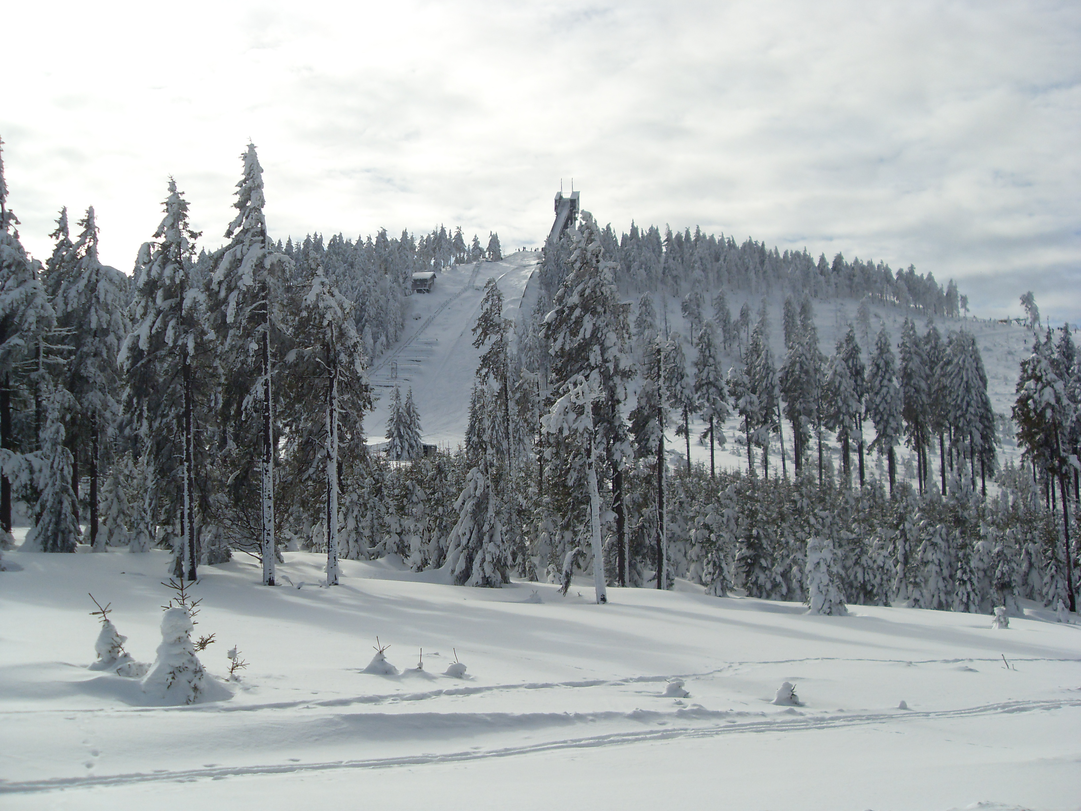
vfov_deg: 40.7
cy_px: 406
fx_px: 1093
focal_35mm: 35
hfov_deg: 52.6
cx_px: 540
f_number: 7
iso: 80
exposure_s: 1/500
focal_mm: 6.3
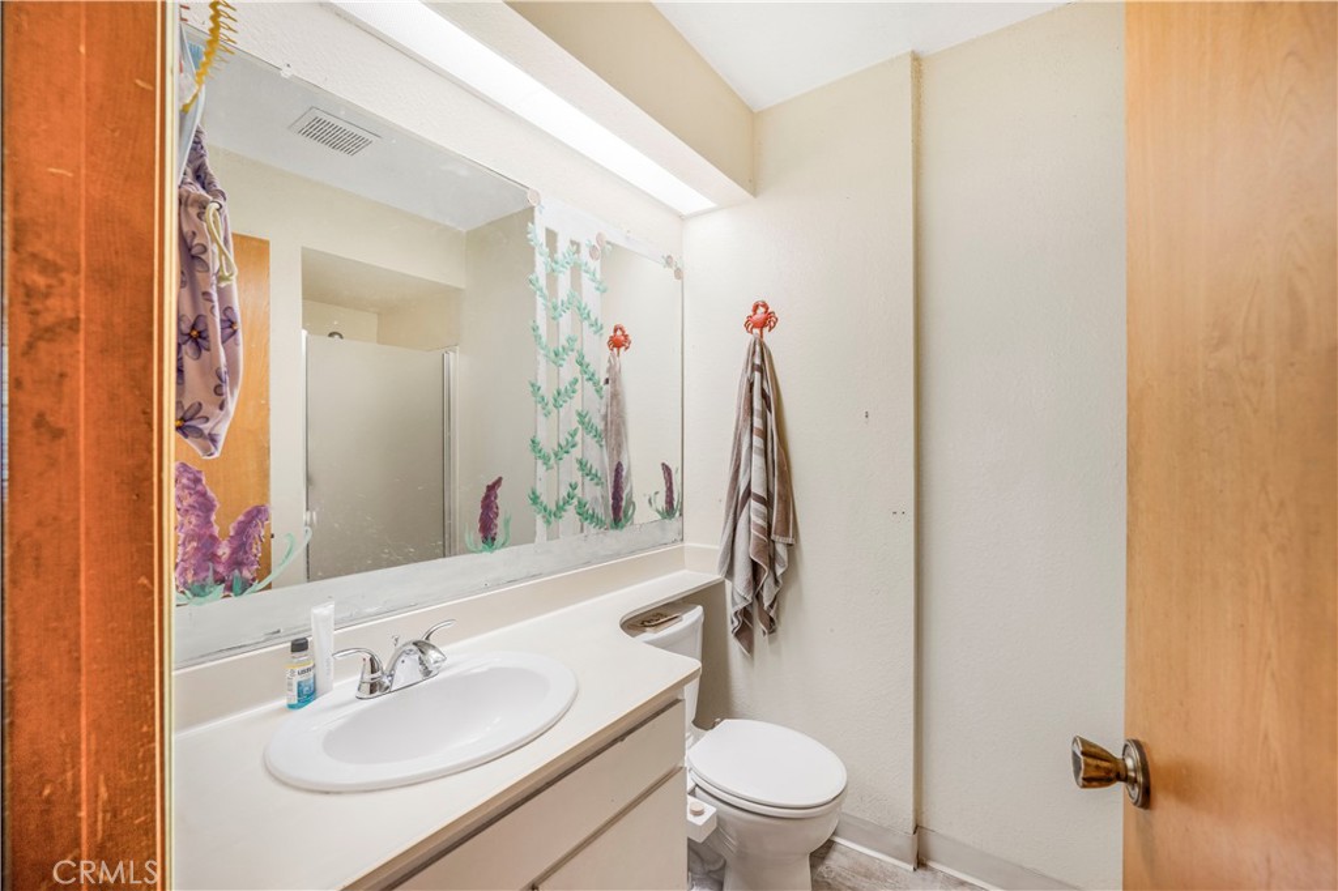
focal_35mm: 14
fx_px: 520
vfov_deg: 81.2
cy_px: 446
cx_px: 669
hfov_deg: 104.3
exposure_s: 1/10
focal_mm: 14
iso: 320
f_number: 8
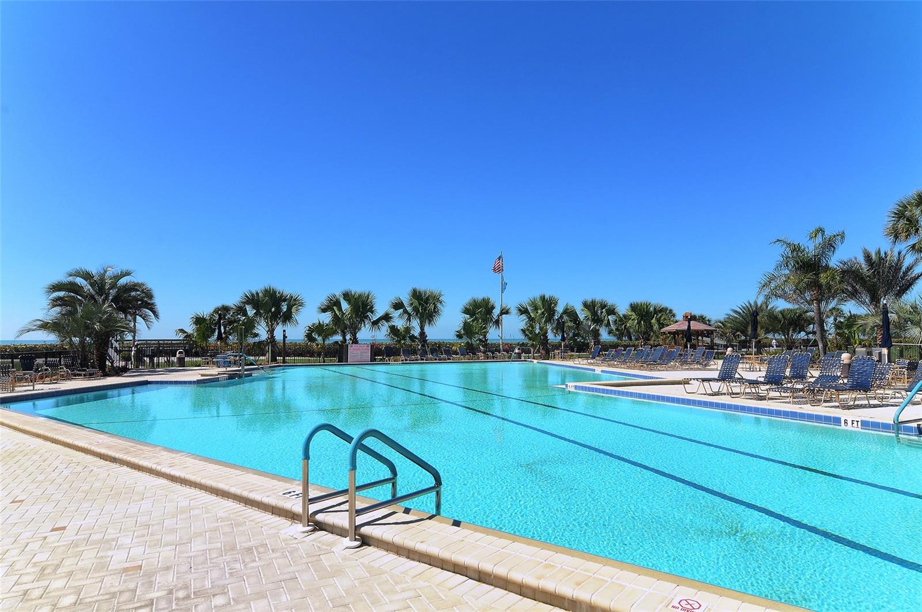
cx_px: 461
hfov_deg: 77.4
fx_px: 575
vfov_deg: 56.0
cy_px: 306
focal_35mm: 22
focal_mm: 15
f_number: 11
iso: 200
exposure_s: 1/250
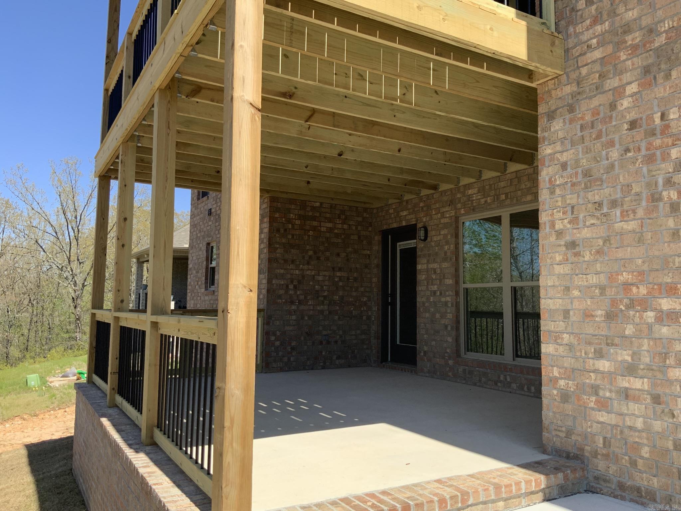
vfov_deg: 48.2
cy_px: 256
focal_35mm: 29
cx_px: 340
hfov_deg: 61.7
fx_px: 571
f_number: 1.8
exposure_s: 1/855
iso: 16
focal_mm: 3
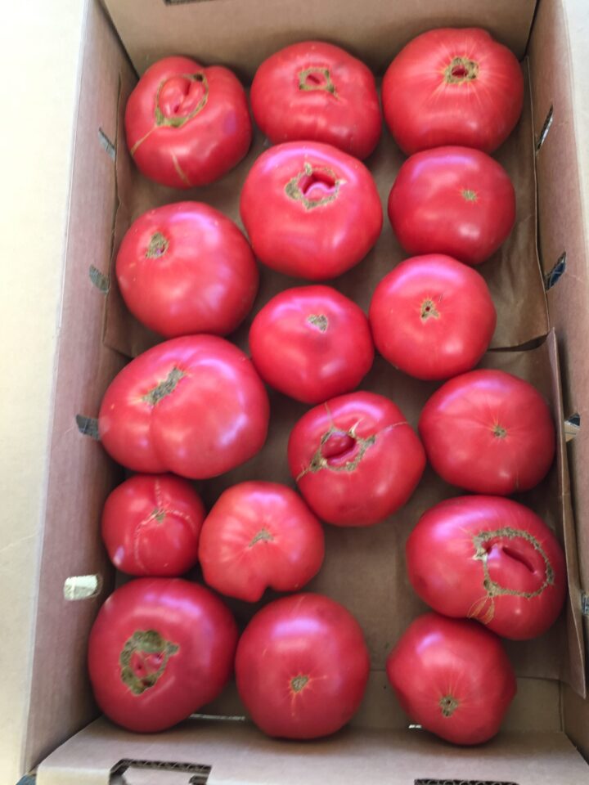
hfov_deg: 48.2
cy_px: 392
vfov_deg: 61.7
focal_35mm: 29
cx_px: 294
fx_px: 658
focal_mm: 4.15
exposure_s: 1/50
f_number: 2.2
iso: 32
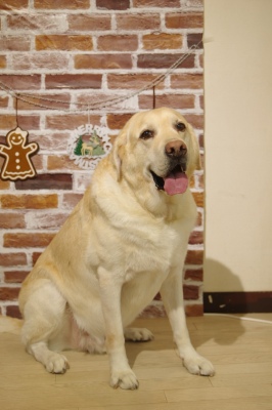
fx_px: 727
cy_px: 205
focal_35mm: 64
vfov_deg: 31.4
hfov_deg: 21.2
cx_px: 136
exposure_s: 1/160
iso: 500
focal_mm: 43
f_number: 3.5
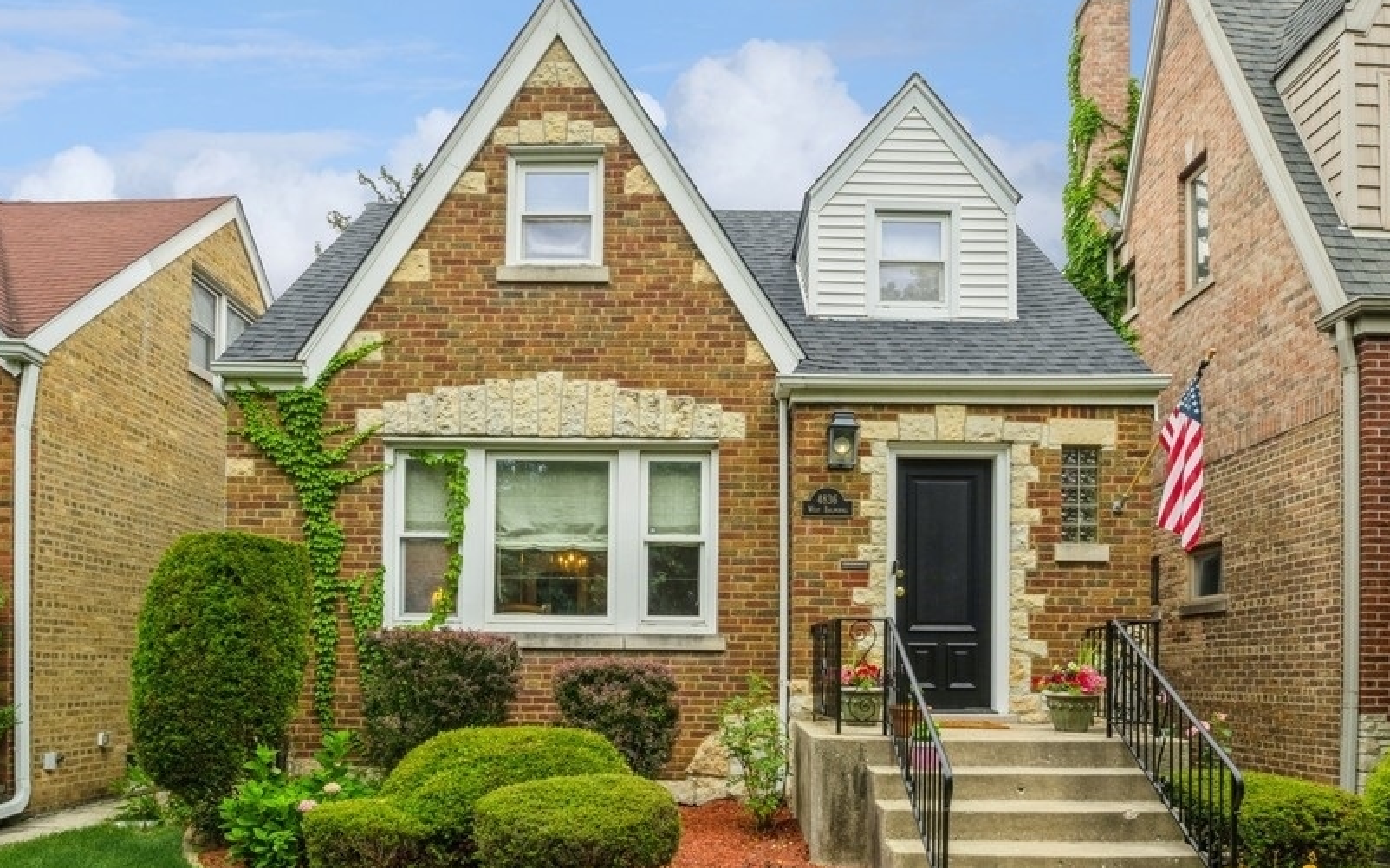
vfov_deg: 51.0
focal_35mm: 24
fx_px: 909
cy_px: 473
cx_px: 690
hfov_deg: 74.8
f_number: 11
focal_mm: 14.38
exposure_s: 1/40
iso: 100
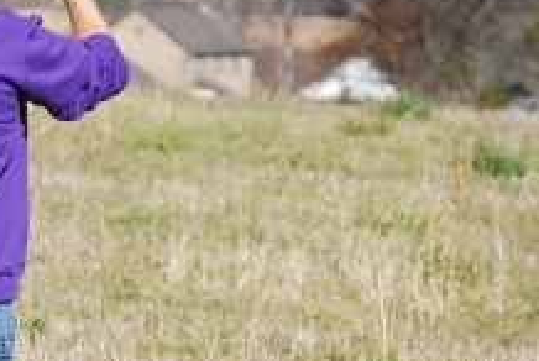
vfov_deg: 2.7
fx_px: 7646
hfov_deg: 4.0
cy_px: 176
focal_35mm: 510
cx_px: -193
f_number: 5.6
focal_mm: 116
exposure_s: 1/500
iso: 160
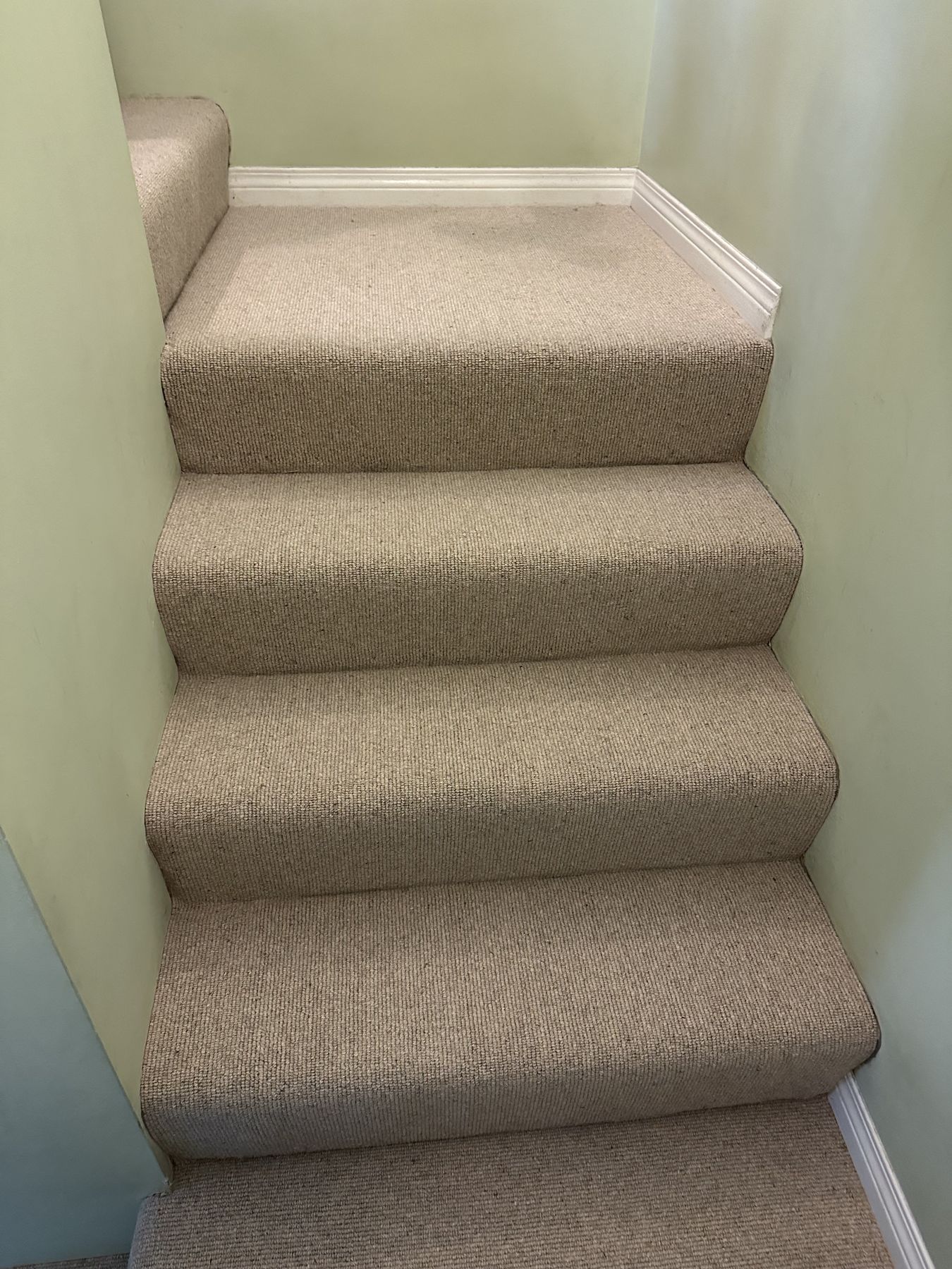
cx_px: 476
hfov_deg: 56.8
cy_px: 634
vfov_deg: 71.6
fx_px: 880
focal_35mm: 24
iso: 640
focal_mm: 6.86
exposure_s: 1/40
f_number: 1.78
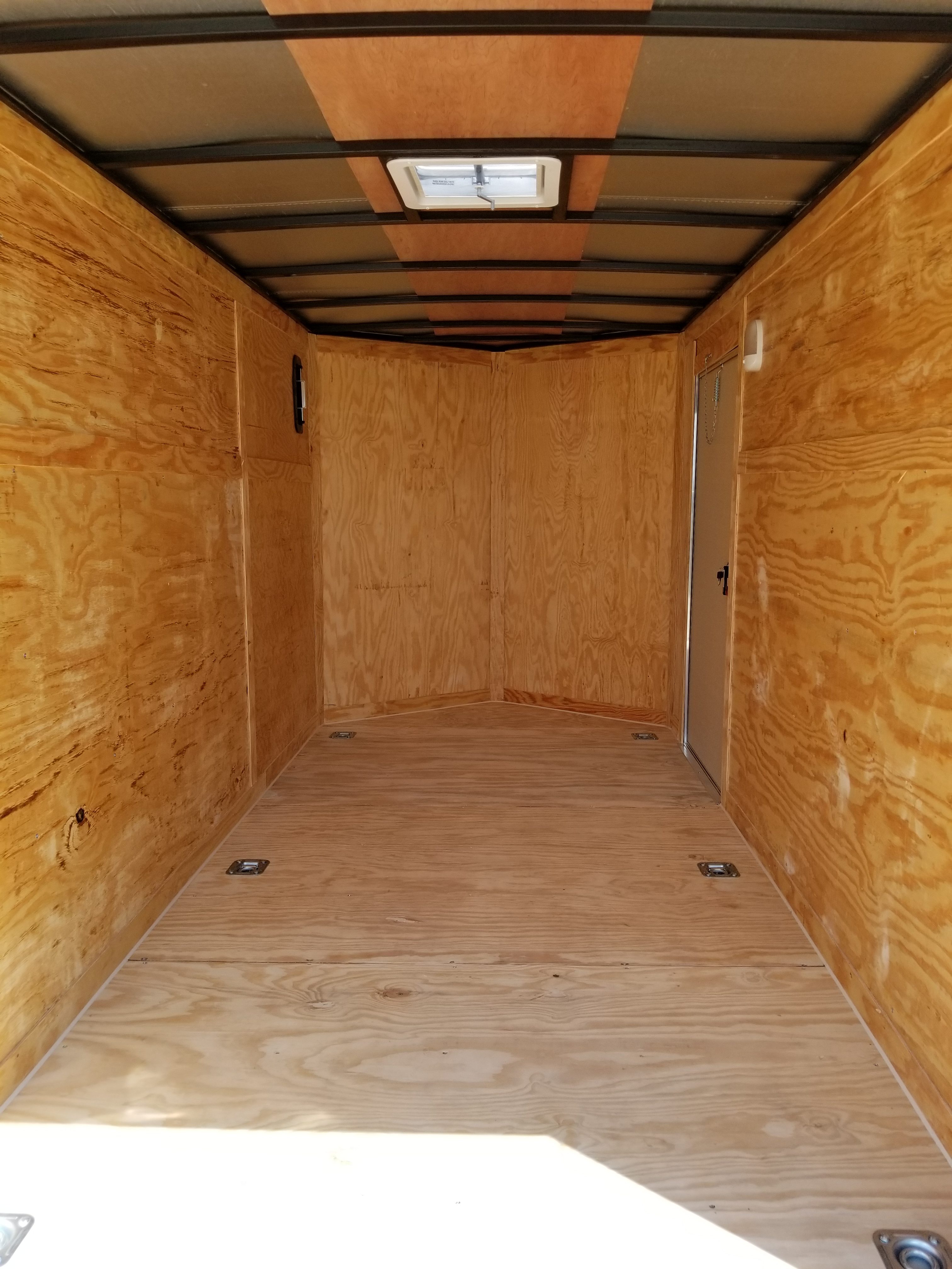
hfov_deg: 53.1
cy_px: 634
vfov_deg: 67.3
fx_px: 953
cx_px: 476
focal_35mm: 26
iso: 50
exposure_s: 1/940
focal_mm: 4.25
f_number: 1.7
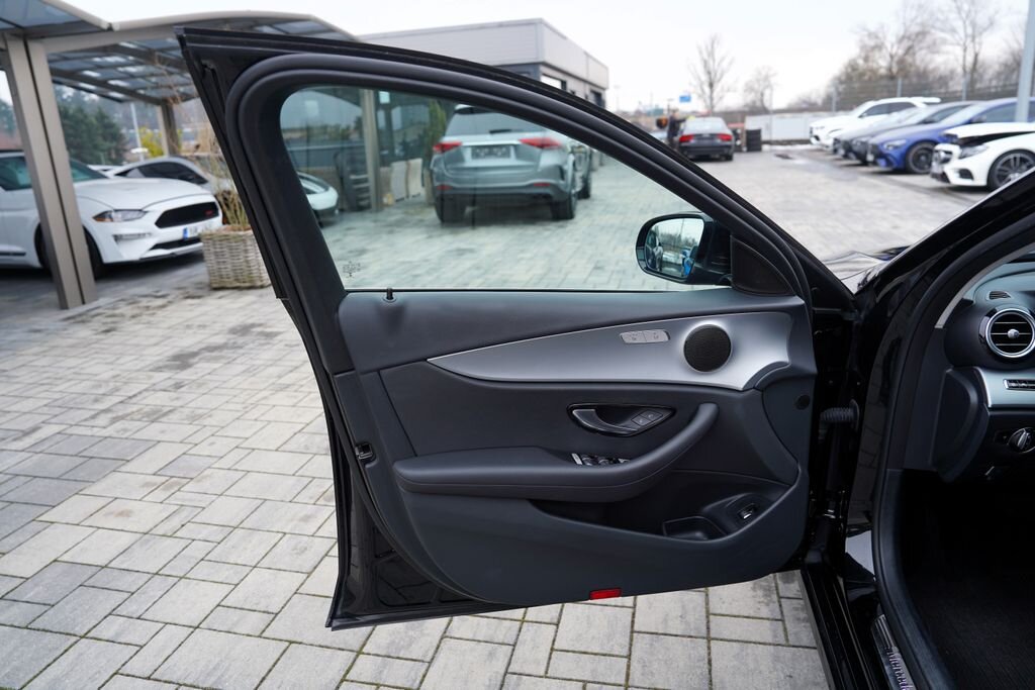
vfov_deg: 53.1
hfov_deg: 73.7
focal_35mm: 24
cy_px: 345
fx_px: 690
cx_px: 518
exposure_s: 1/50
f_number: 3.5
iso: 100
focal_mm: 24
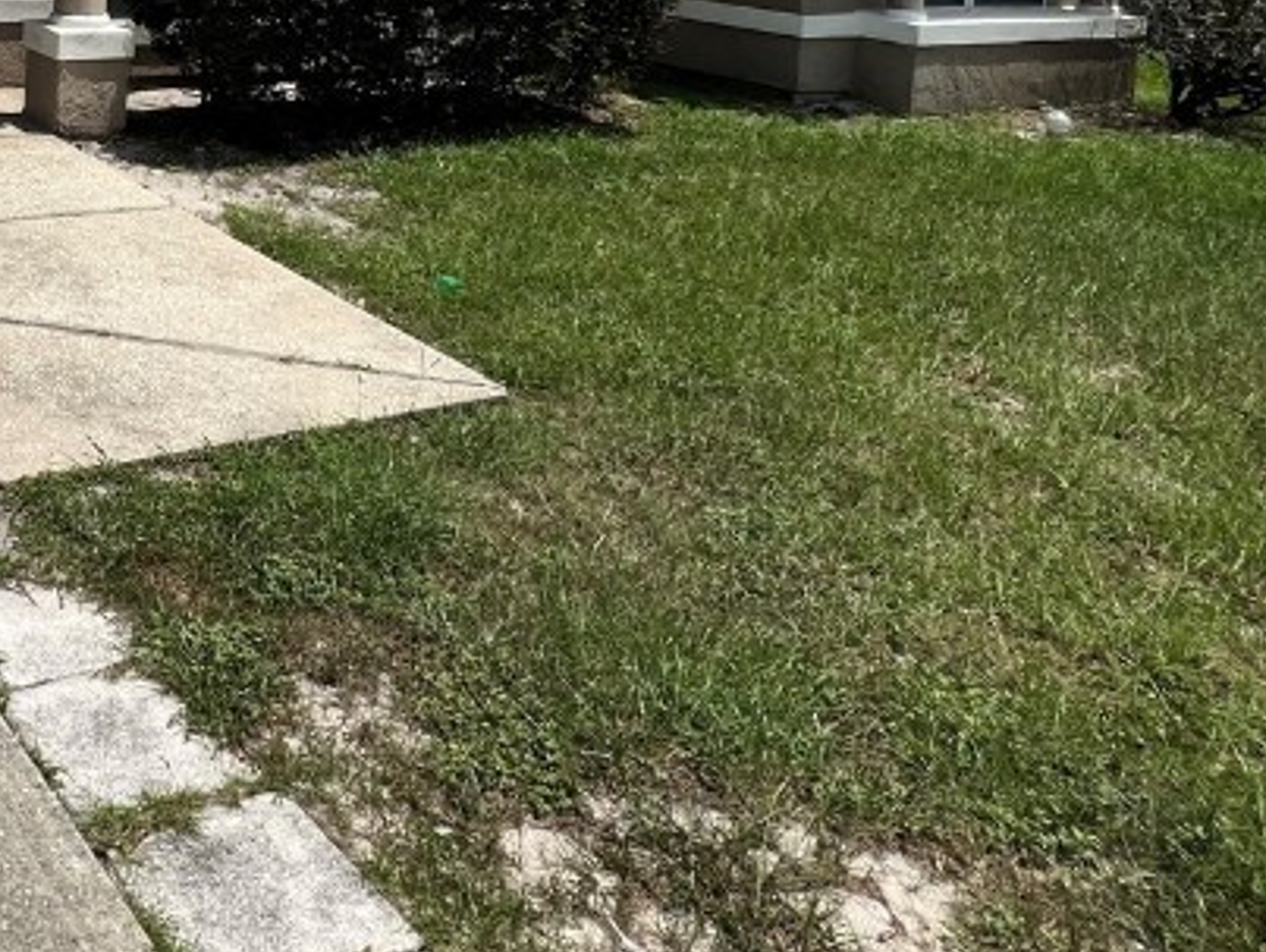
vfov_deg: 35.8
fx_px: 1208
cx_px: -50
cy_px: -126
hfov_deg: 45.1
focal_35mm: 33
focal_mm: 1.57
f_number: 1.8
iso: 32
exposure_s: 1/2053
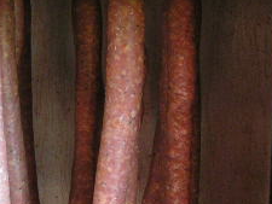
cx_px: 29
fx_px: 849
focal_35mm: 108
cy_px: 209
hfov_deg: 17.9
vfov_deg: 13.5
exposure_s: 1/40
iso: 160
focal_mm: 5.8
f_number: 2.8
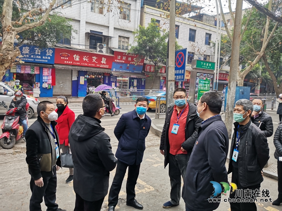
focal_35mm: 26
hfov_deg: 67.3
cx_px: 141
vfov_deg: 53.1
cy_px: 106
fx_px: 212
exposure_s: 1/286
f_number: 1.4
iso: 50
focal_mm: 4.66
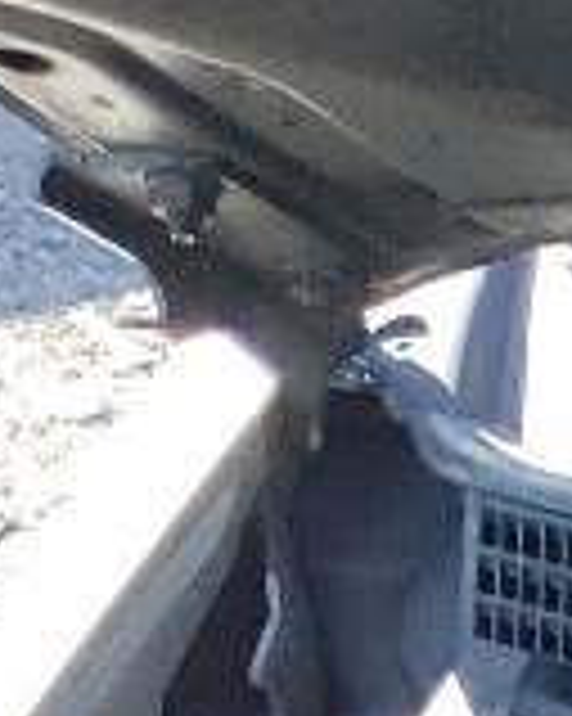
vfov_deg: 6.6
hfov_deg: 4.8
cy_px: 2468
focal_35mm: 256
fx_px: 5422
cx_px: 2995
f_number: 1.5
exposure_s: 1/417
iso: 50
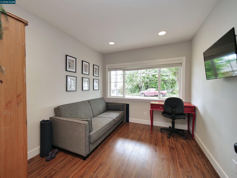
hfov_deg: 102.1
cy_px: 89
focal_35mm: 14
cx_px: 118
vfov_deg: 85.7
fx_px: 96
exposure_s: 1/160
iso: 800
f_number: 3.5
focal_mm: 7
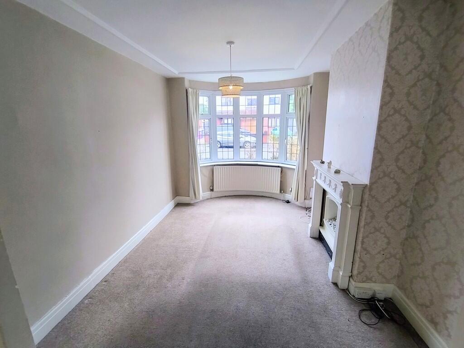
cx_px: 232
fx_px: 214
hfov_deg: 94.5
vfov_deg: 78.1
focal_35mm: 16
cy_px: 174
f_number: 2.2
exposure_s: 1/33.3
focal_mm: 1.66
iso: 225
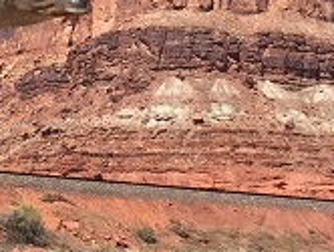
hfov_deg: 11.2
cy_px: 17
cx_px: -137
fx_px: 1652
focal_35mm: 171
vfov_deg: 8.7
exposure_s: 1/1980
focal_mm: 4.15
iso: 32
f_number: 2.2
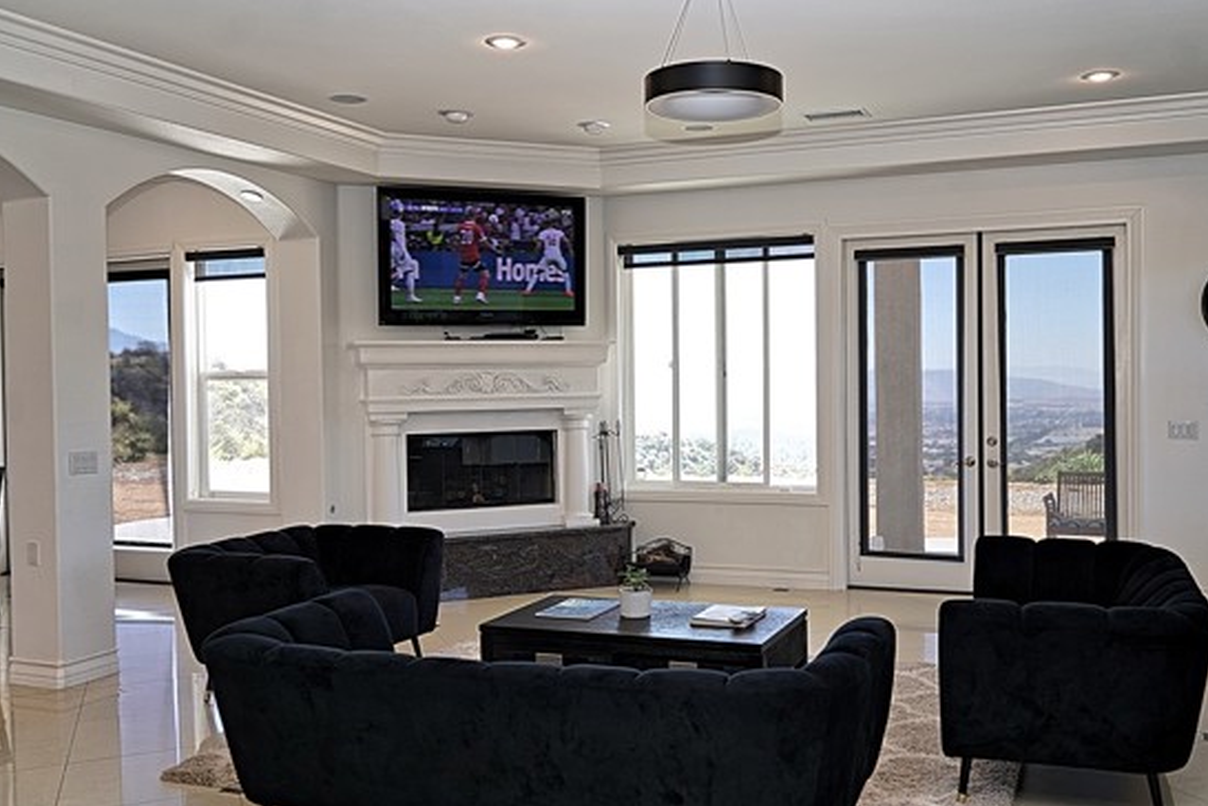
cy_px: 397
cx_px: 688
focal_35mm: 34
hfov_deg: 55.6
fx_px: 1141
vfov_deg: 38.9
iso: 100
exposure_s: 1/60
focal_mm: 29
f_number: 4
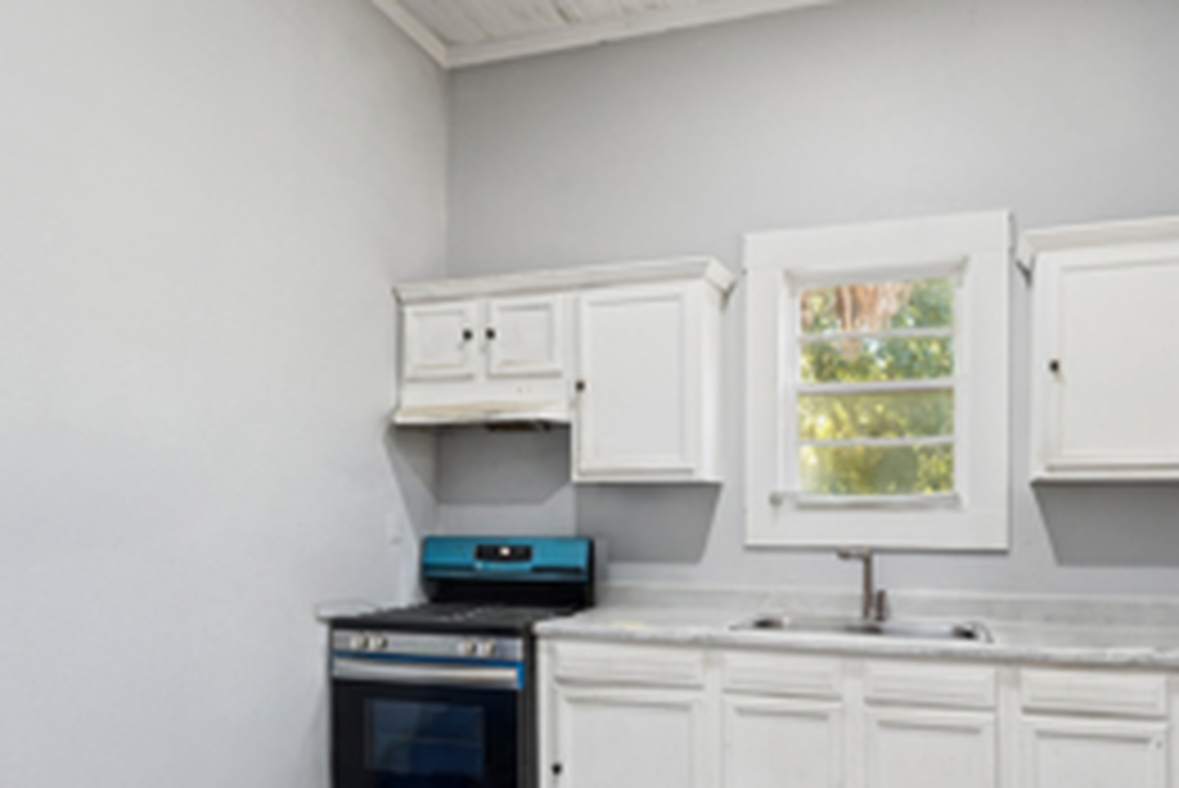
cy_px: 671
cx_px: 682
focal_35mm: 24
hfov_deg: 73.2
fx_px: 786
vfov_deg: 48.9
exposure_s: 1/15
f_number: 9
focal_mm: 14
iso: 400
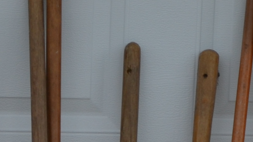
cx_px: -79
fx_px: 1878
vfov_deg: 4.2
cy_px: 380
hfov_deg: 7.6
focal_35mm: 280
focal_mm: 28
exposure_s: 1/200
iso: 100
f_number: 7.1
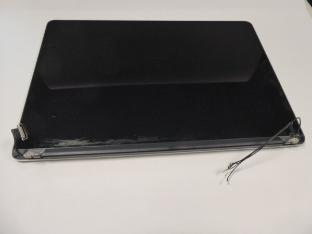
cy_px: 117
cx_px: 156
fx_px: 225
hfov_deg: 69.4
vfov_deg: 54.9
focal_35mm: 25
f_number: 3.3
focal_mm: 4.3
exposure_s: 1/50
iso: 400
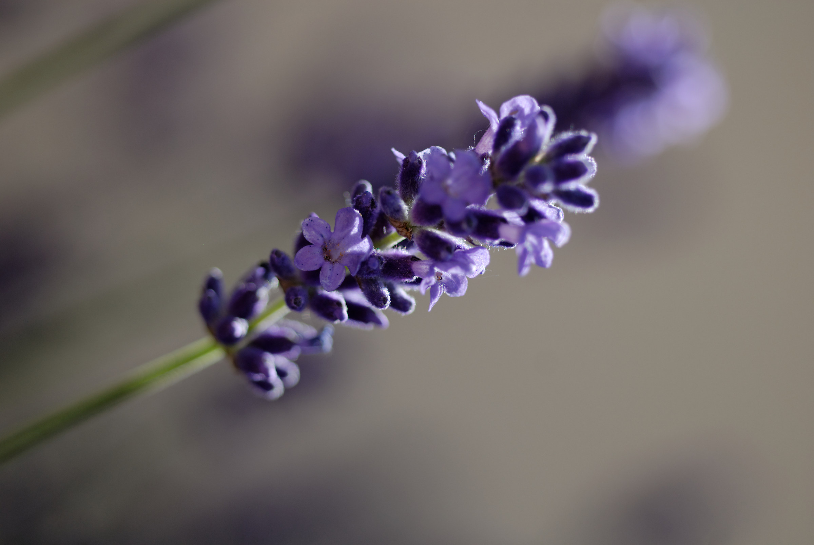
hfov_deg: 24.6
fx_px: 1867
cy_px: 272
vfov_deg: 16.6
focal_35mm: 82
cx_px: 407
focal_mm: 55
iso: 100
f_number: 2.8
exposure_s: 1/640
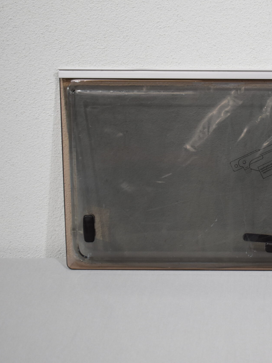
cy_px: 182
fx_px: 804
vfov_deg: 25.4
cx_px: 273
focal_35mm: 77
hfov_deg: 18.7
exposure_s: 1/200
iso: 800
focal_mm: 35
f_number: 4.5
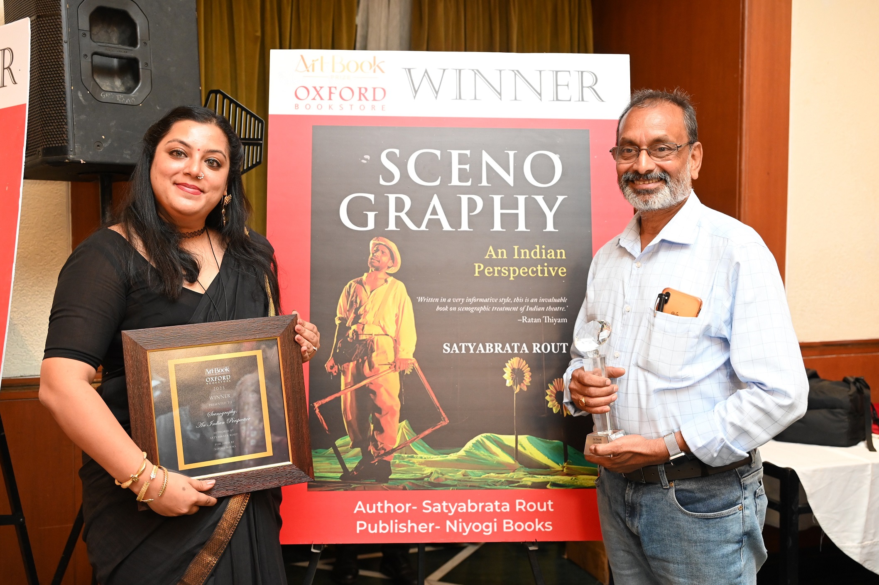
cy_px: 292
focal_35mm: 36
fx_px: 878
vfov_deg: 36.8
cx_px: 440
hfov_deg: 53.2
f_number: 4
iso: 3200
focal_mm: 36
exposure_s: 1/125
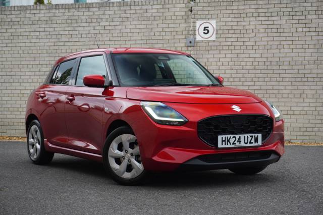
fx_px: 605
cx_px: 162
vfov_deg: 20.1
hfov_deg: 29.9
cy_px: 108
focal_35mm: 68
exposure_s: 1/160
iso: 400
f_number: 5.6
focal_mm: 45
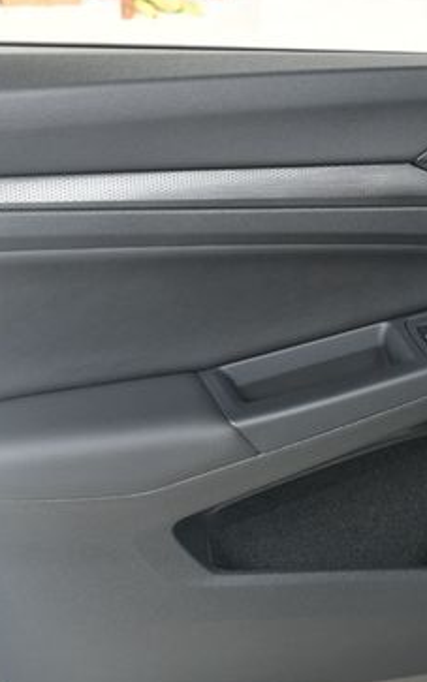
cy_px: 359
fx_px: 1303
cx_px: 312
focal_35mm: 70
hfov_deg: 18.5
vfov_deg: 29.4
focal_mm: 26
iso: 100
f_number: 5.6
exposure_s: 1/160
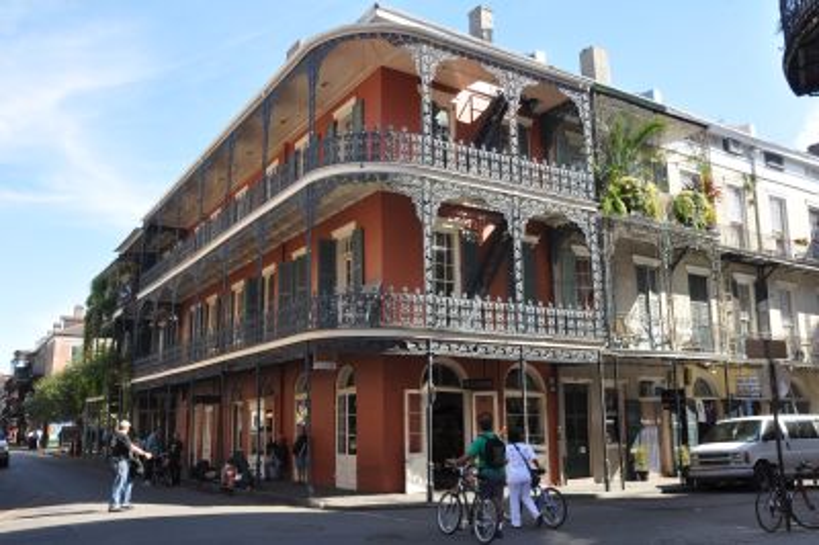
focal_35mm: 33
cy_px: 272
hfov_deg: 57.3
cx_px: 410
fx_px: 750
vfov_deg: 39.9
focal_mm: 22
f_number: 10
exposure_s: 1/100
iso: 200
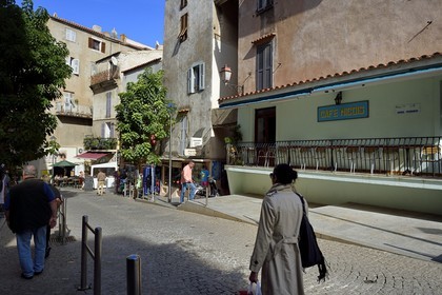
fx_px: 295
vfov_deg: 53.1
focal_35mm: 24
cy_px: 148
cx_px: 221
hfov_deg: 73.7
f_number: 14
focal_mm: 24
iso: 400
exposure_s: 1/250
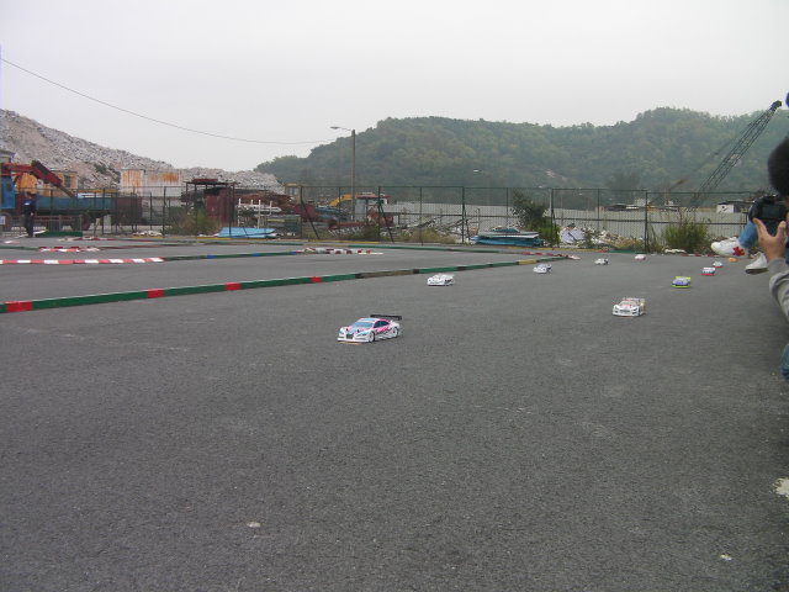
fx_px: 866
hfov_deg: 49.0
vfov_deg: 37.7
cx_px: 394
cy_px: 296
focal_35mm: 38
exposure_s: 1/132
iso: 50
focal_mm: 6.8
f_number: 3.5
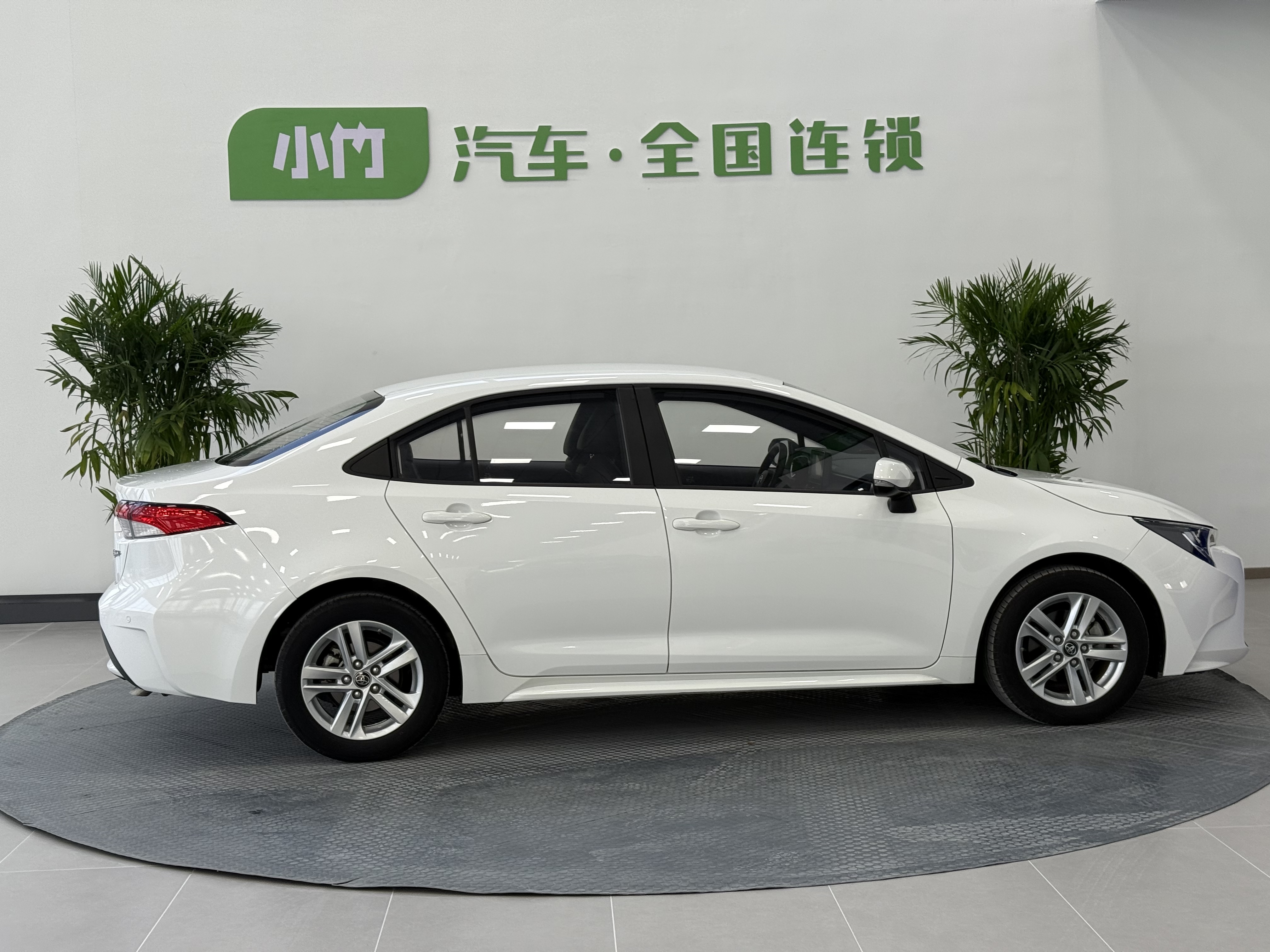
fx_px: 1761
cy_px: 476
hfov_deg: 39.7
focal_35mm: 48
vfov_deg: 30.3
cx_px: 635
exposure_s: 1/122
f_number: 1.78
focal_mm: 6.76
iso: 64
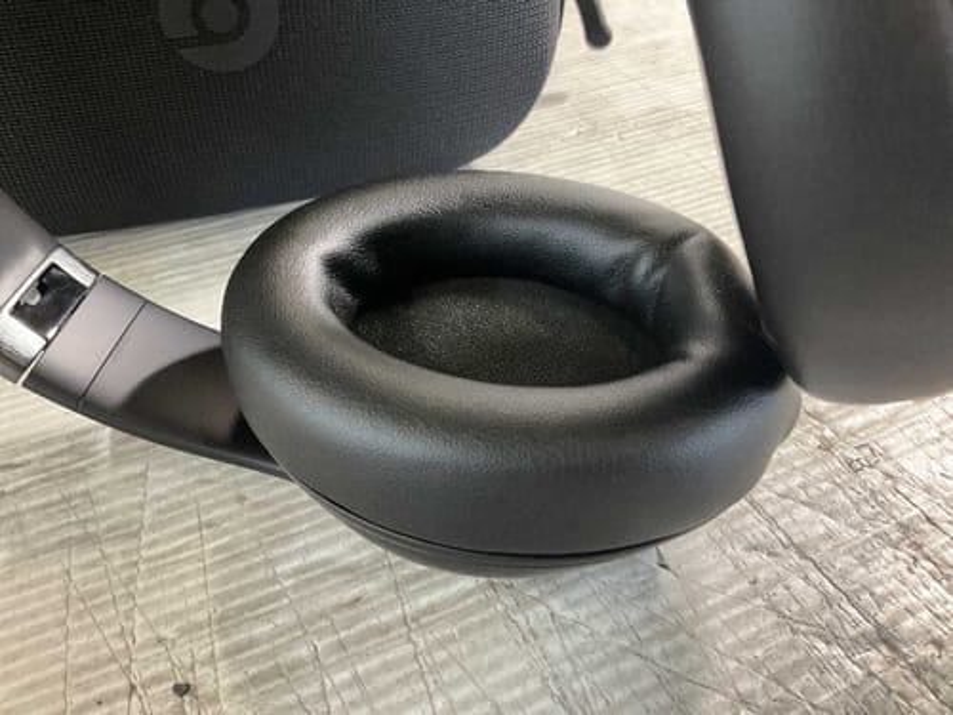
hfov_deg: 61.7
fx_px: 798
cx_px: 476
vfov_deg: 48.2
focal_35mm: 29
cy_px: 358
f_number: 1.8
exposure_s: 1/33
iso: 200
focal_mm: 3
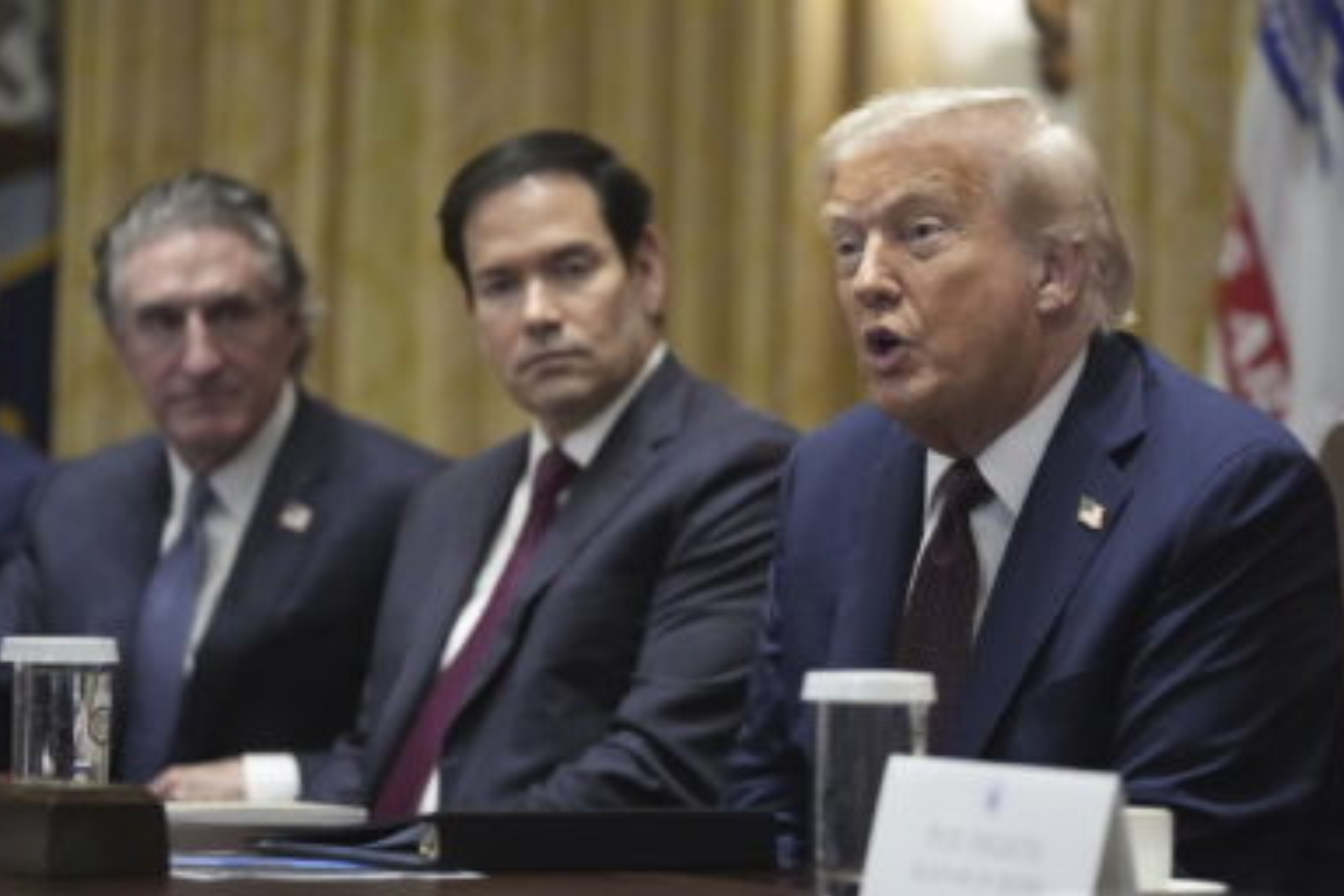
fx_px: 5637
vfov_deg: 9.1
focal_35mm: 151
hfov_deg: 13.6
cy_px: 462
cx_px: 637
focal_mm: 138
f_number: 2.8
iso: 6400
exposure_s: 1/400
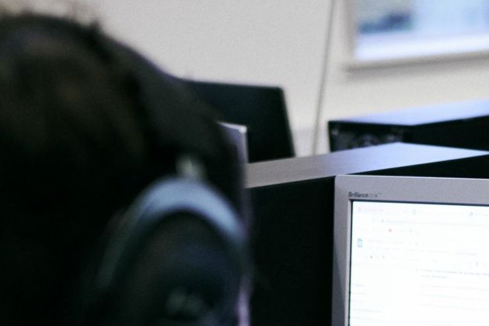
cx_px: 461
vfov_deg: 11.1
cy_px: 510
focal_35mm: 118
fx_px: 1603
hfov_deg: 17.0
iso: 500
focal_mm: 35
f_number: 1.8
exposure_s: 1/125
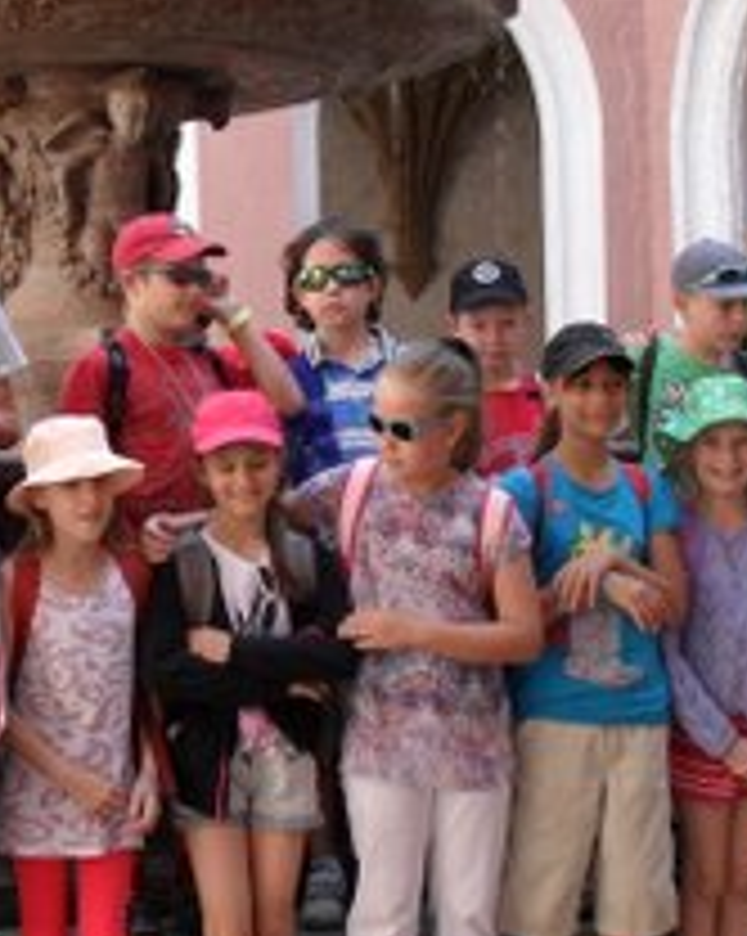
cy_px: 518
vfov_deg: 24.2
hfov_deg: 19.3
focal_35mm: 79
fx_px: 2186
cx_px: 238
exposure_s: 1/125
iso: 100
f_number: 3.2
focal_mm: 6.3
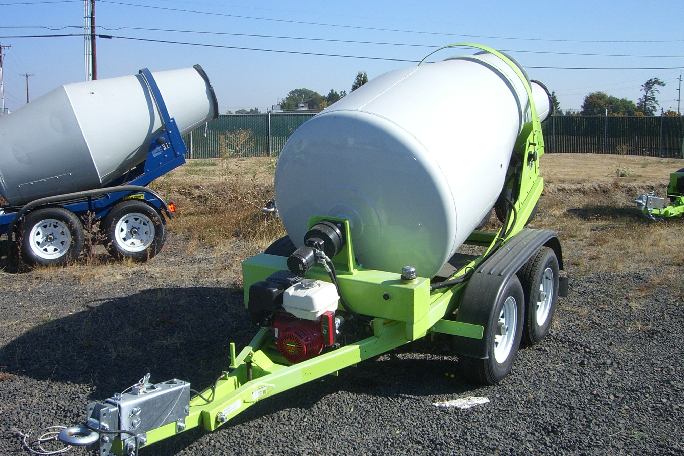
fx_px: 760
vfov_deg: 33.4
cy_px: 245
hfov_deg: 48.5
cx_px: 343
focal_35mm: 40
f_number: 4.3
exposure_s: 1/640
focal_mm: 6.2
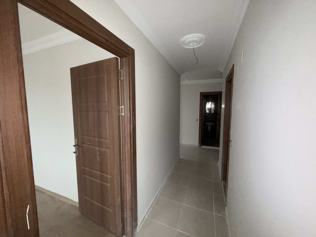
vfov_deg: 85.7
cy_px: 118
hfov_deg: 102.1
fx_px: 128
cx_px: 158
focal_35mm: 14
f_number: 2.2
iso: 400
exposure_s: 1/60
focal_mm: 2.22
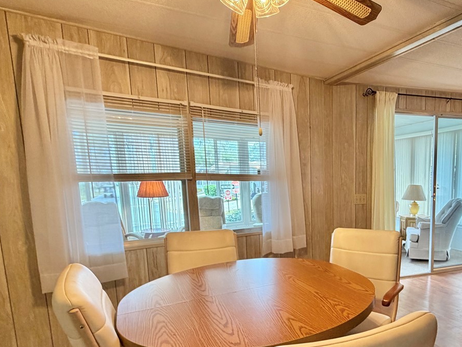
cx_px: 316
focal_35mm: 25
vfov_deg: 53.9
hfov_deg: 67.1
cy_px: 229
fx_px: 334
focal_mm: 2.22
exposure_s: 1/60
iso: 250
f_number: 2.2
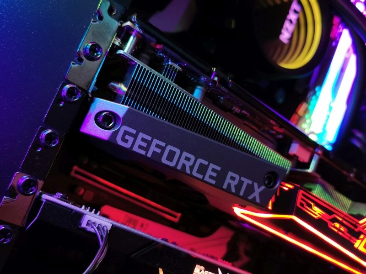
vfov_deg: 35.1
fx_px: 433
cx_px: 183
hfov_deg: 45.8
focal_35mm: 41
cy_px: 137
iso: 160
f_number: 1.6
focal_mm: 5.56
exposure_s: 1/50
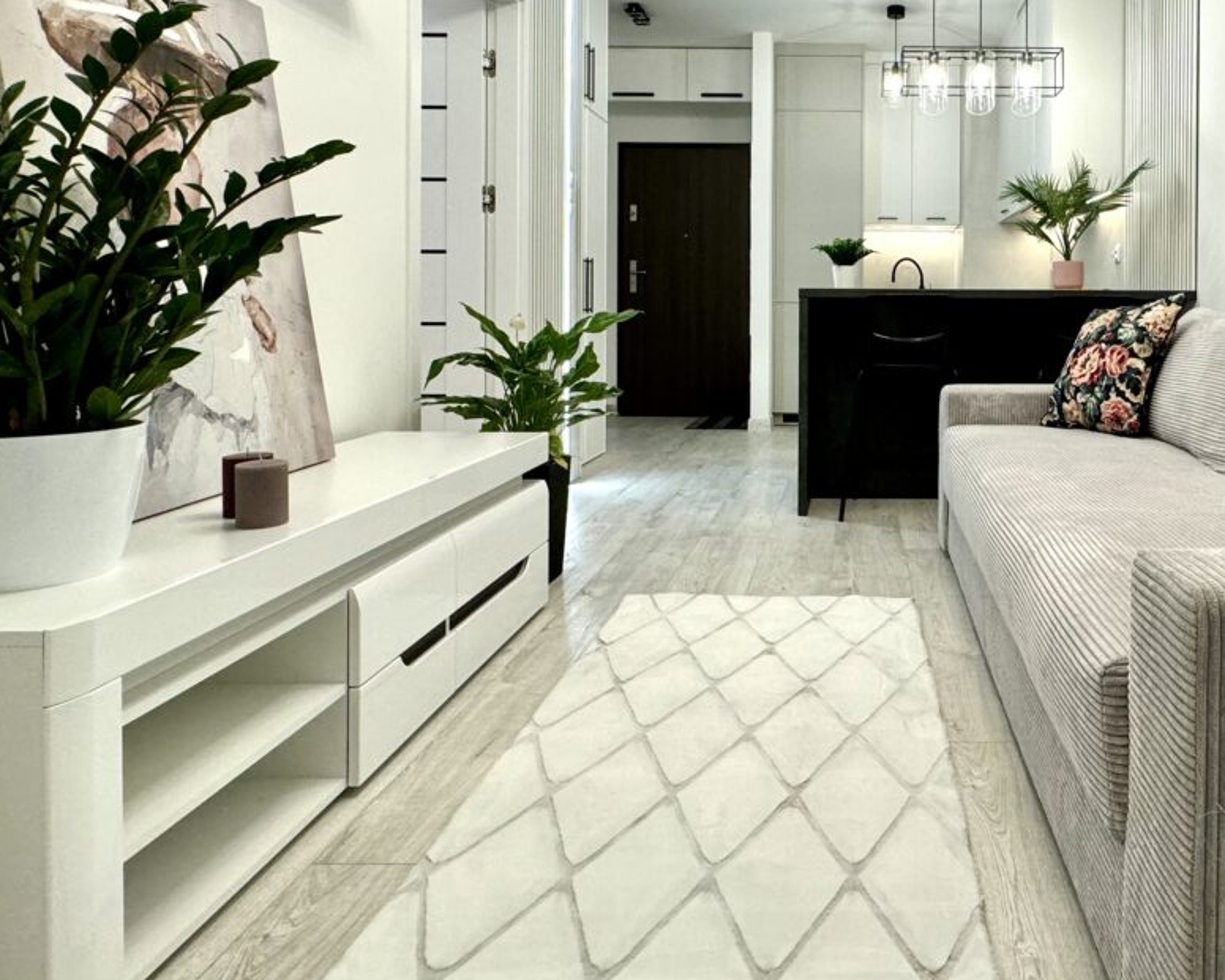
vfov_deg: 55.5
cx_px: 870
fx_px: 906
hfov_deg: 65.2
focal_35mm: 25
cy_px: 320
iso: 200
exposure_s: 1/99
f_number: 2.2
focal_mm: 2.22
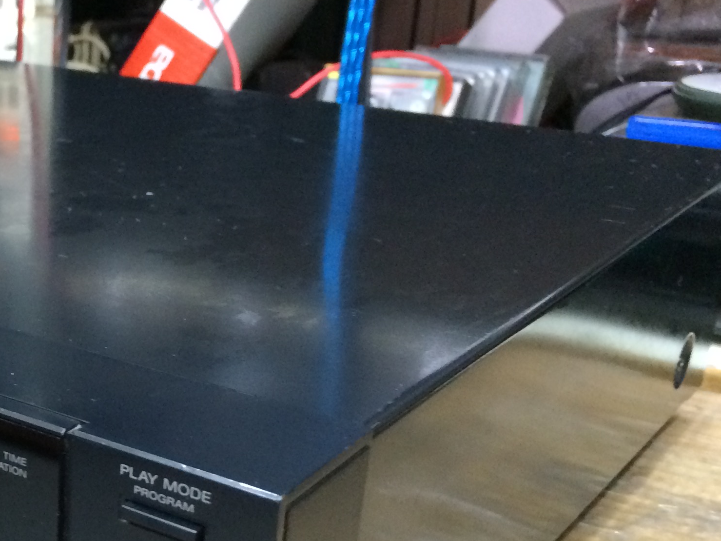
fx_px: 1333
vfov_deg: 22.7
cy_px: 395
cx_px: -48
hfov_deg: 27.9
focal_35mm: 64
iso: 320
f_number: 2.2
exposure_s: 1/25
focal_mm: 4.15
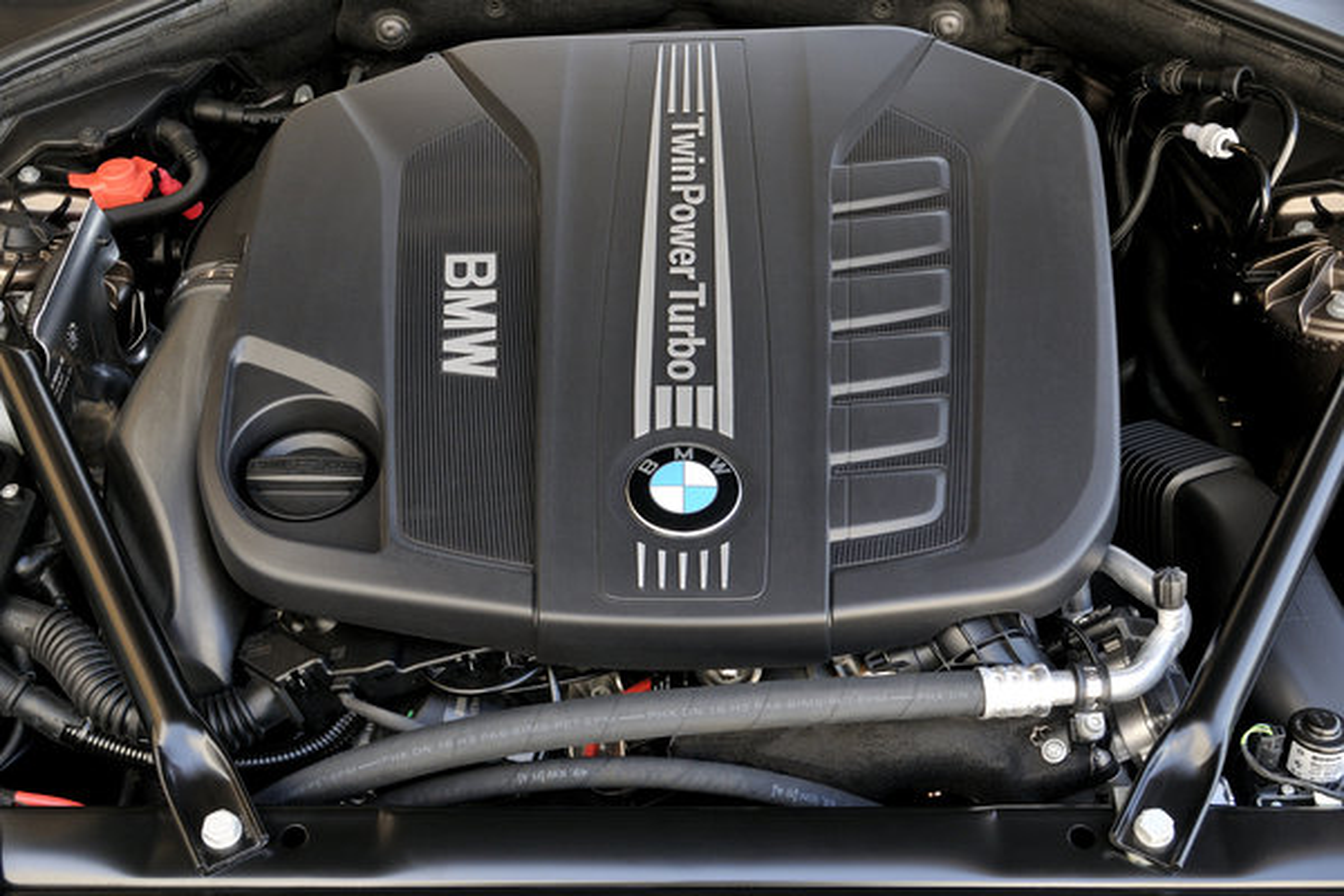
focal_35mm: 46
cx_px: 672
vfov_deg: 28.9
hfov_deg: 42.3
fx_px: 1736
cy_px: 448
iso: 400
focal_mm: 31
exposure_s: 1/30
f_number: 9
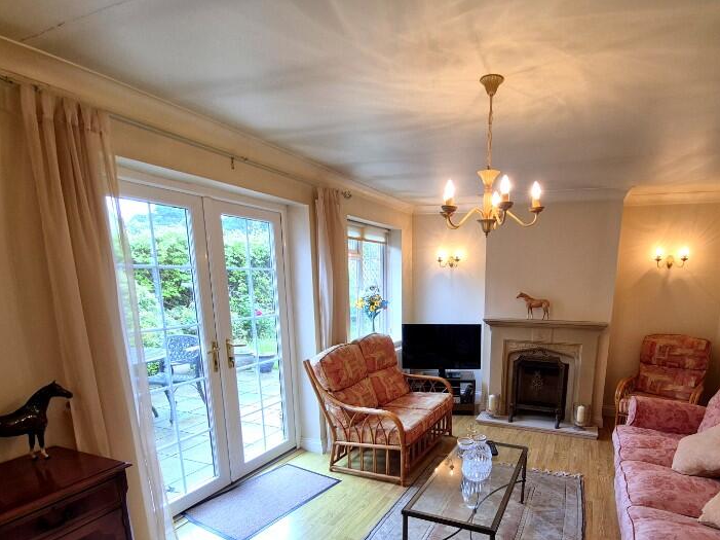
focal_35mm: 19
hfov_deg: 83.3
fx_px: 395
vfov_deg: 66.0
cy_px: 377
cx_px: 443
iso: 64
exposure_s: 1/50
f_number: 2.2
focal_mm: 1.74
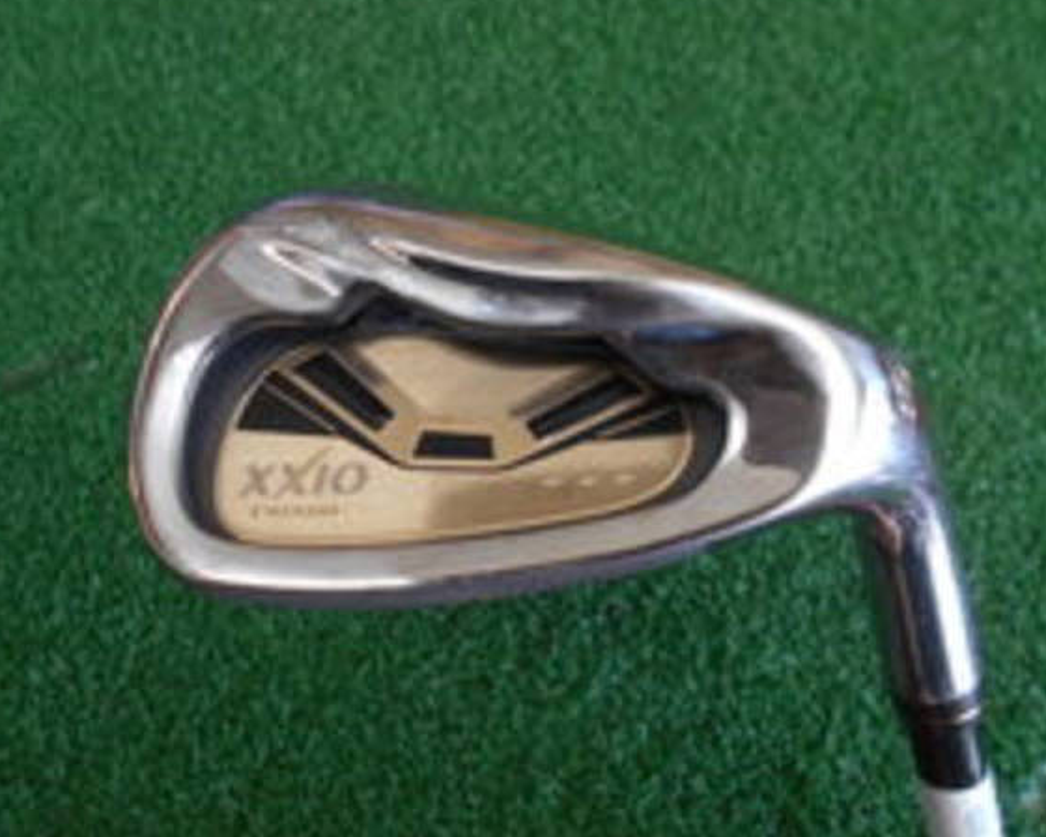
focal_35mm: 29
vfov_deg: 50.0
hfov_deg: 60.4
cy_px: 420
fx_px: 898
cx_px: 517
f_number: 3.2
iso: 110
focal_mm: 4.6
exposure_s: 1/30
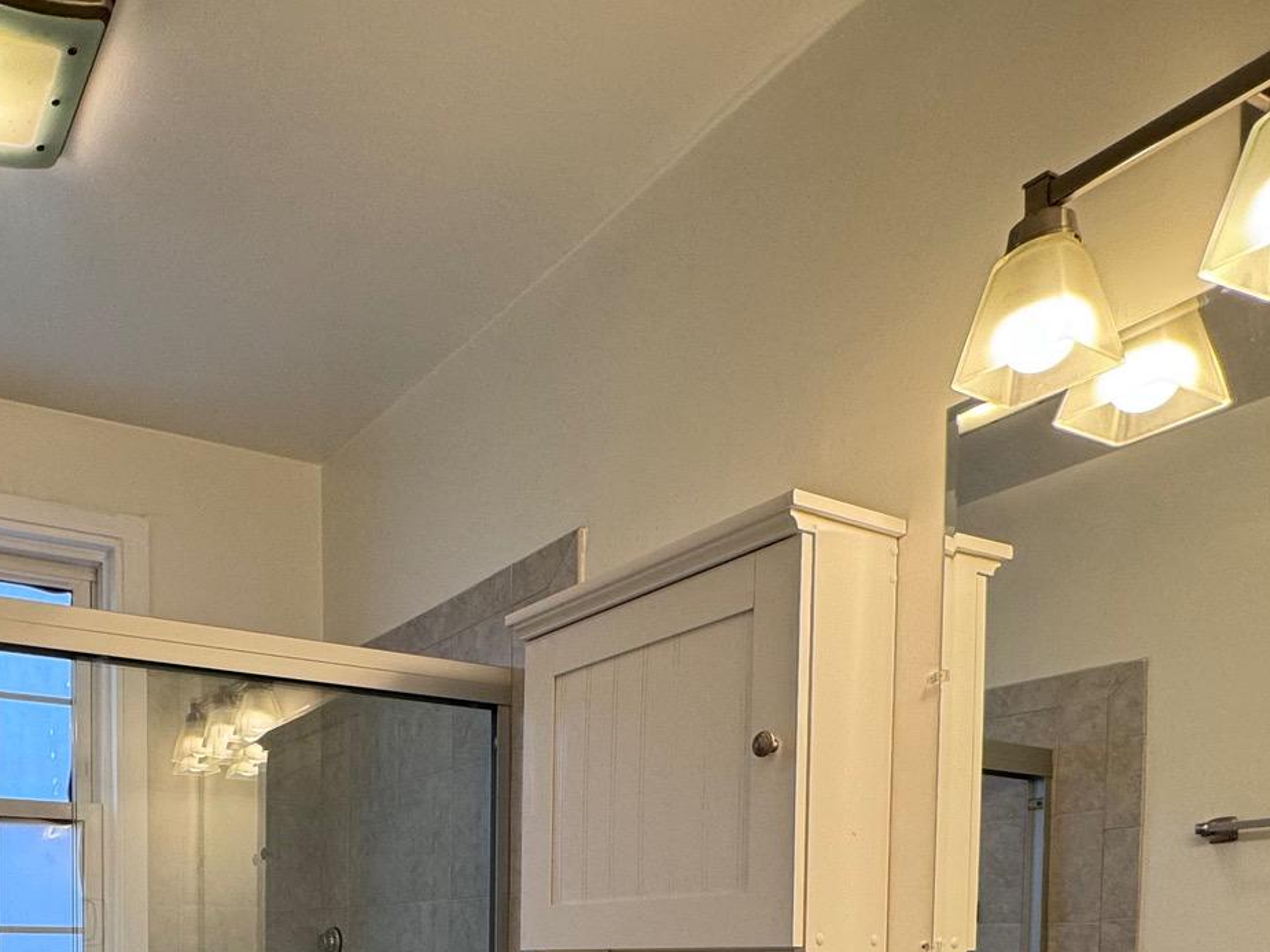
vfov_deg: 38.7
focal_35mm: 31
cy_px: 1010
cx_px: 294
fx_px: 1137
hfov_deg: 55.1
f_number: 2.2
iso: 125
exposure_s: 1/120
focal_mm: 2.22
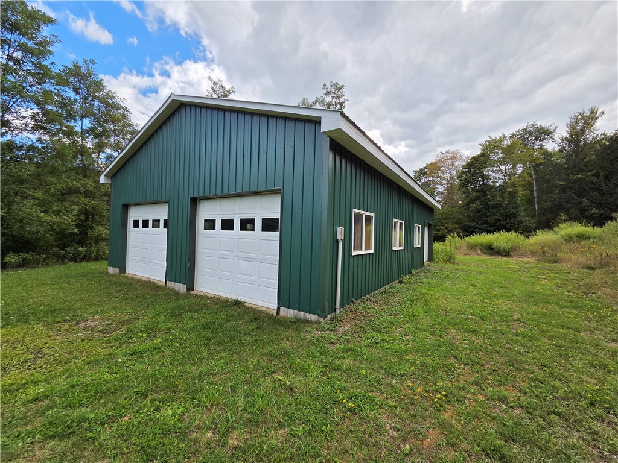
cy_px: 232
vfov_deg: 89.9
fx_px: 232
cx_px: 309
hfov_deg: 106.2
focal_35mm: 13
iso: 50
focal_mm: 2.2
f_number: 2.2
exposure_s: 1/1090
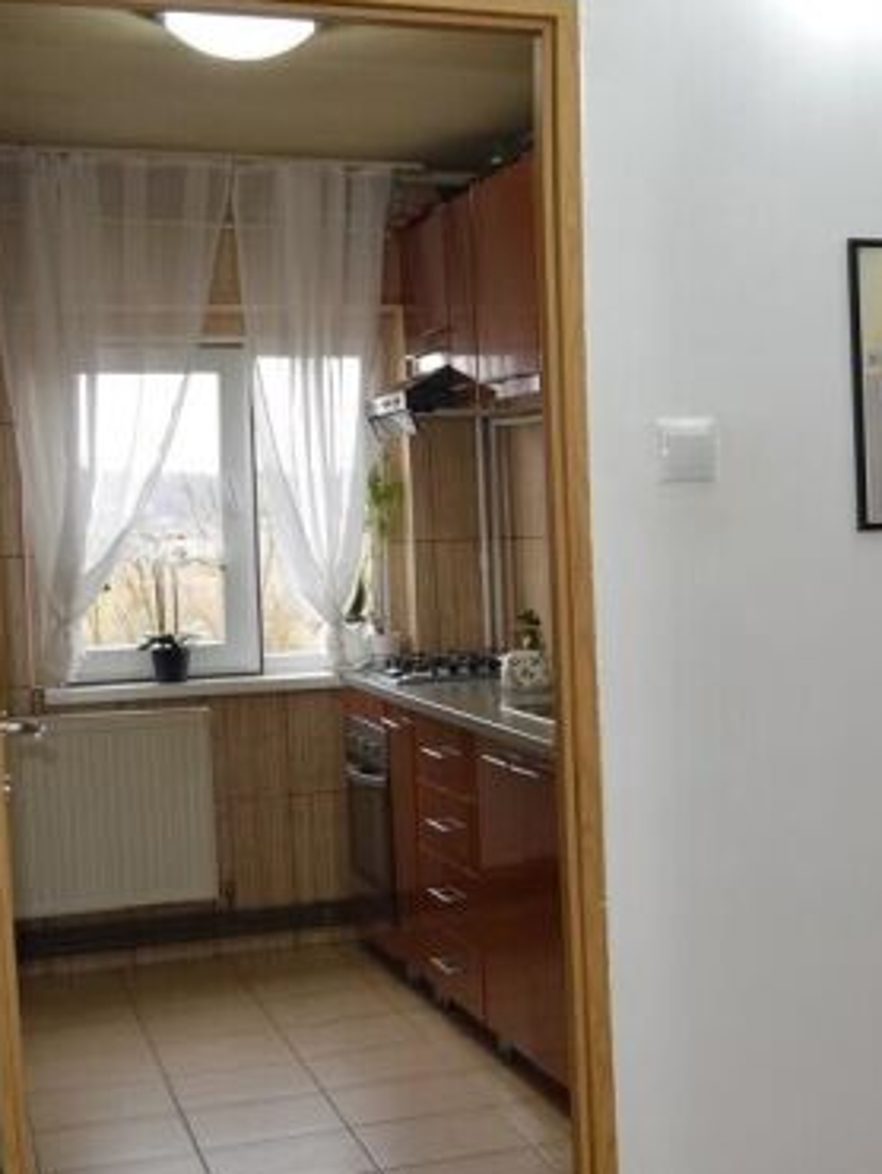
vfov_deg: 35.5
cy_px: 585
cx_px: 901
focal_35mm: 54
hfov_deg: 25.6
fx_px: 1832
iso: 400
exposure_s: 1/100
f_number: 4
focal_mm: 18
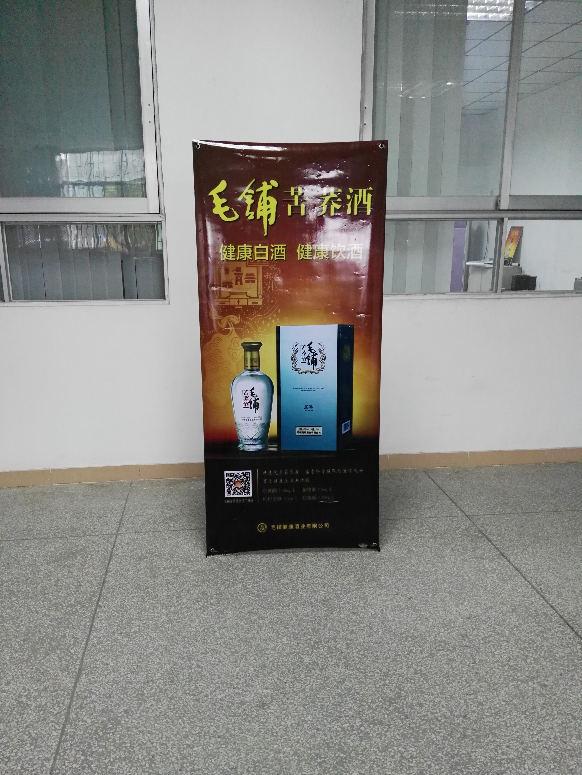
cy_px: 388
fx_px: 628
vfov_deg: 63.4
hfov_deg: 49.7
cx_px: 291
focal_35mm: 28
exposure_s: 1/33
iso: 262
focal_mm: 2.96
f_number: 2
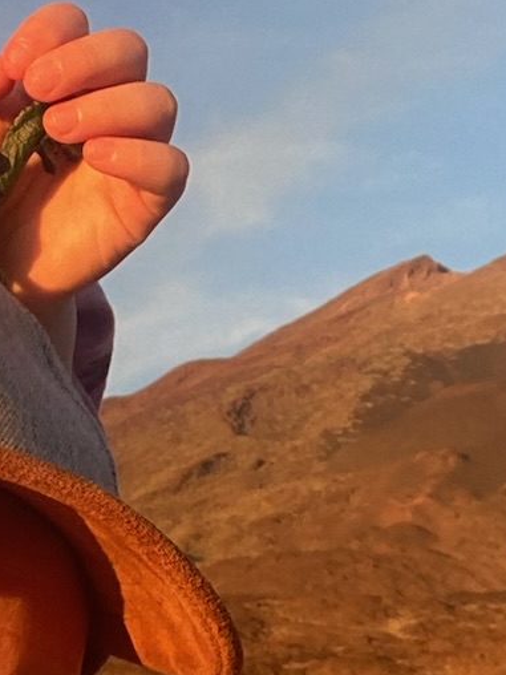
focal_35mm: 121
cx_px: 369
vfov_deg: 16.2
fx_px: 2358
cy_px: 165
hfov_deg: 12.2
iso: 25
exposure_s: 1/145
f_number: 2.2
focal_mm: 2.71
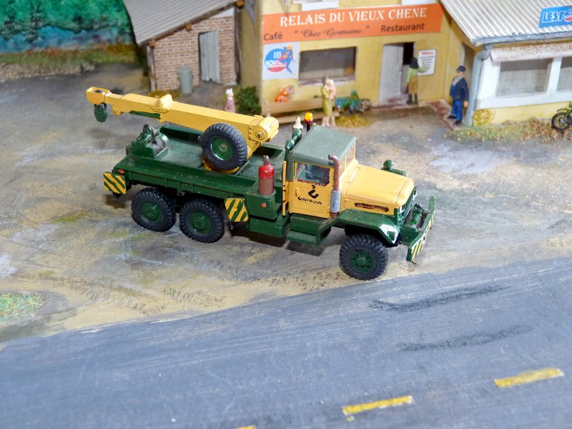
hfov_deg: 39.7
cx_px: 286
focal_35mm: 48
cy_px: 214
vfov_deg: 30.3
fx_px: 793
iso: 200
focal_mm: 8.5
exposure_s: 1/30
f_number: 3.2
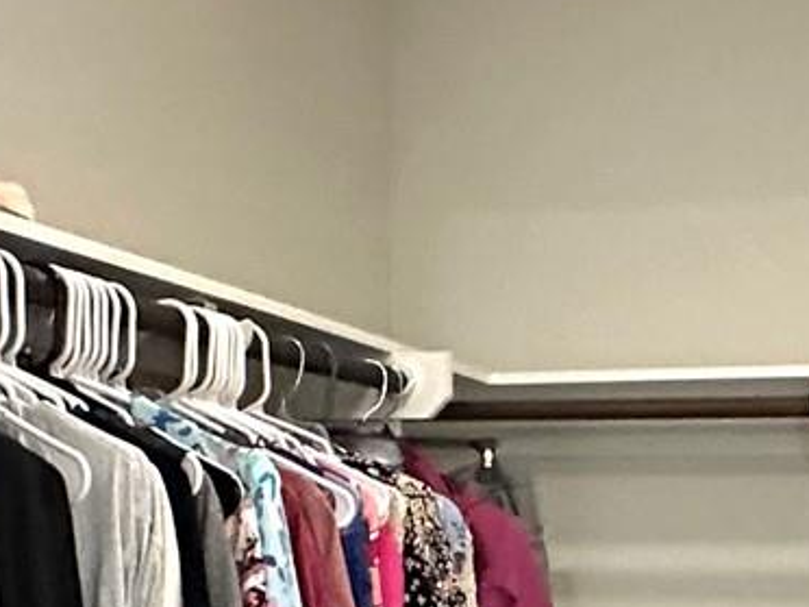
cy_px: 707
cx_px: 665
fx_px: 1800
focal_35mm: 77
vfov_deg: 18.3
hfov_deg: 24.9
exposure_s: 1/40
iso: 1250
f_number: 2.2
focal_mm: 2.22
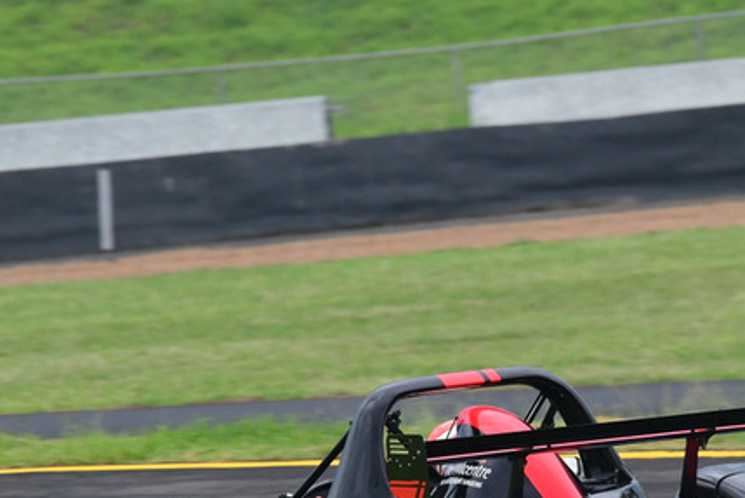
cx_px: 455
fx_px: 19679
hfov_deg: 2.2
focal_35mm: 950
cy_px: 328
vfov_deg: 1.5
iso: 1000
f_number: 10
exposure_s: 1/640
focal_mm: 340
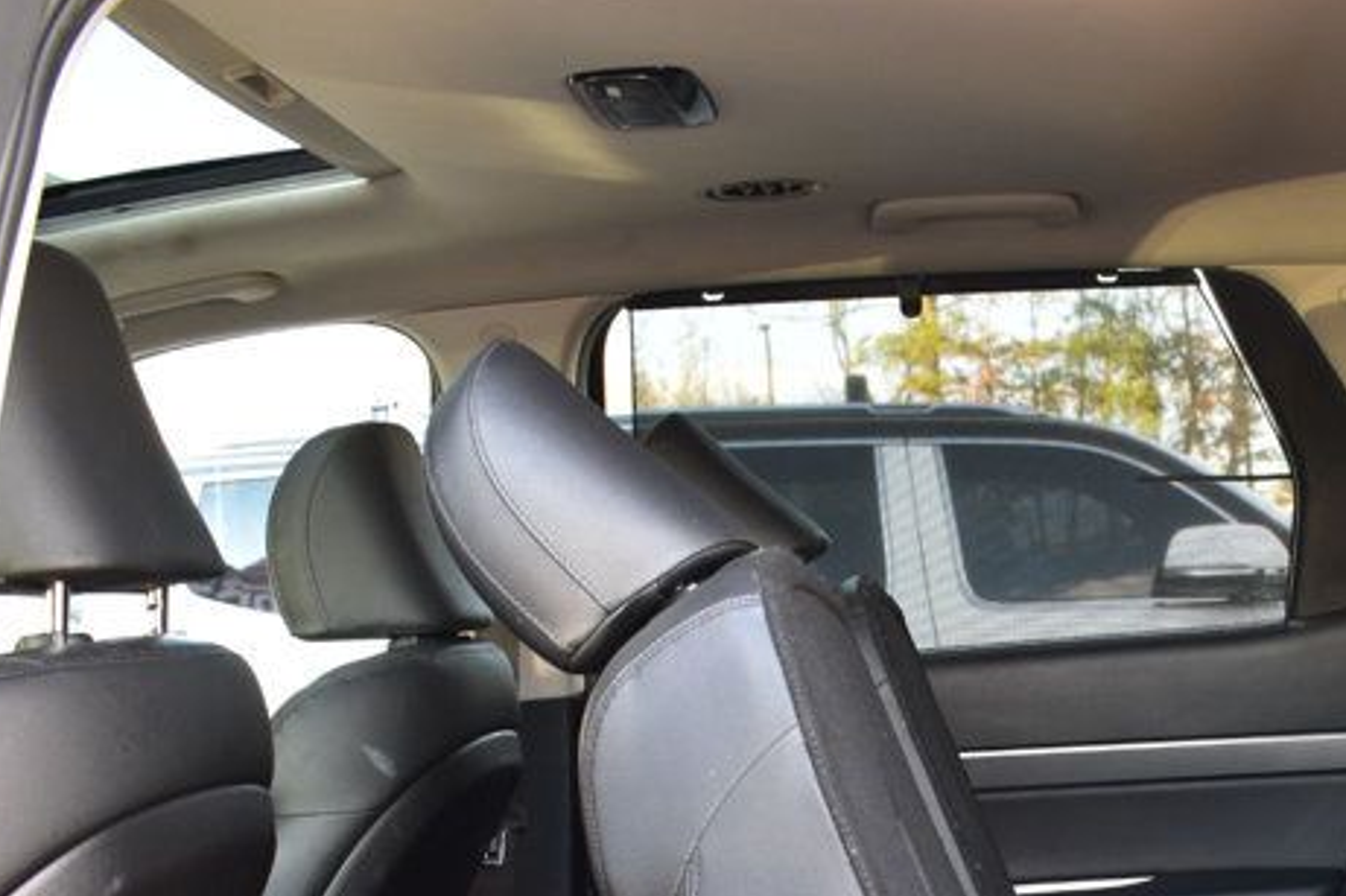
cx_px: 1121
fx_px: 2242
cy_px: 981
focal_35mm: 60
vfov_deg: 21.5
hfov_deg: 32.3
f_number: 6.3
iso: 400
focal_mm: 18
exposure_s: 1/20
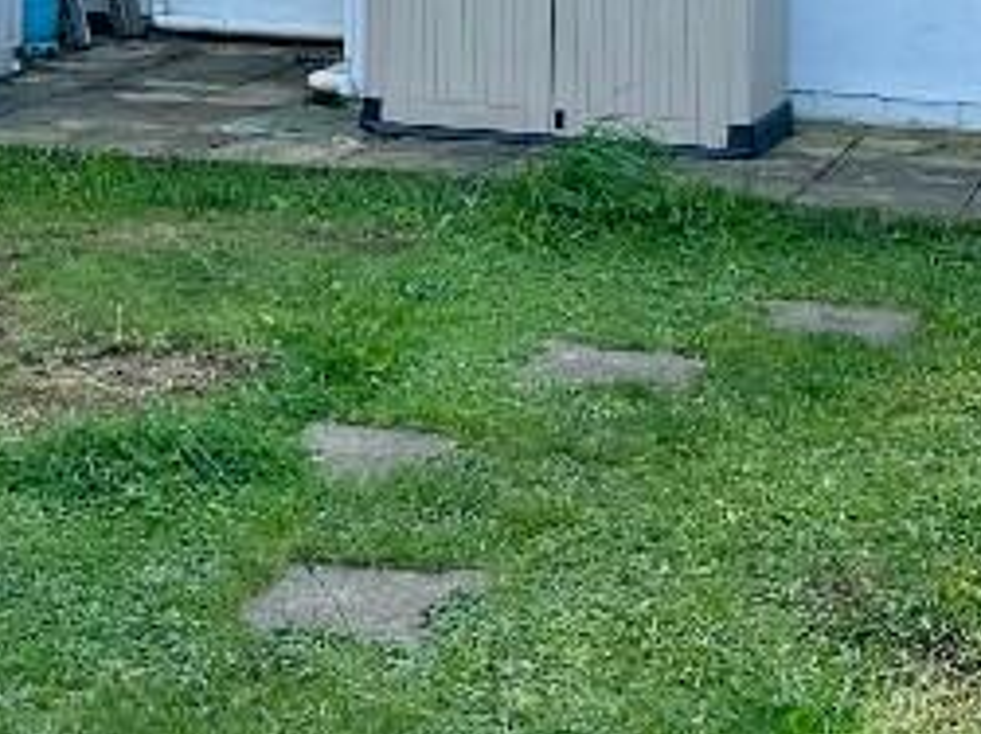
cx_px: 270
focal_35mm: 98
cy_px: -168
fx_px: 2776
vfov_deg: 14.6
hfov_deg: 19.9
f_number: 1.78
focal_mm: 6.86
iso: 80
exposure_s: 1/549
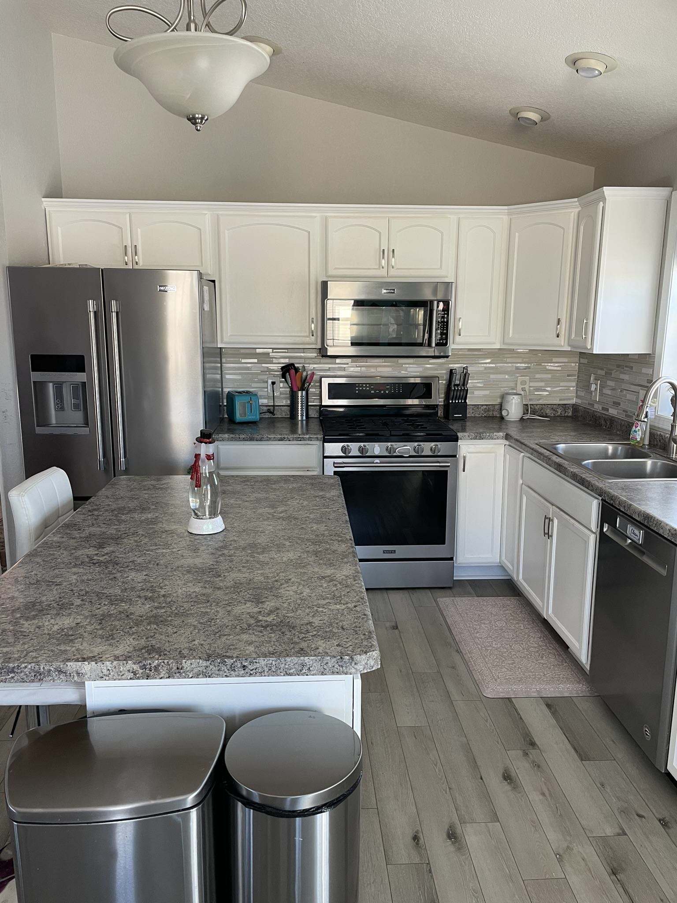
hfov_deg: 53.1
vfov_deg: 67.3
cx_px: 338
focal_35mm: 26
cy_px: 452
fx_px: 678
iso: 80
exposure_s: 1/60
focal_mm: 4.2
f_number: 1.6
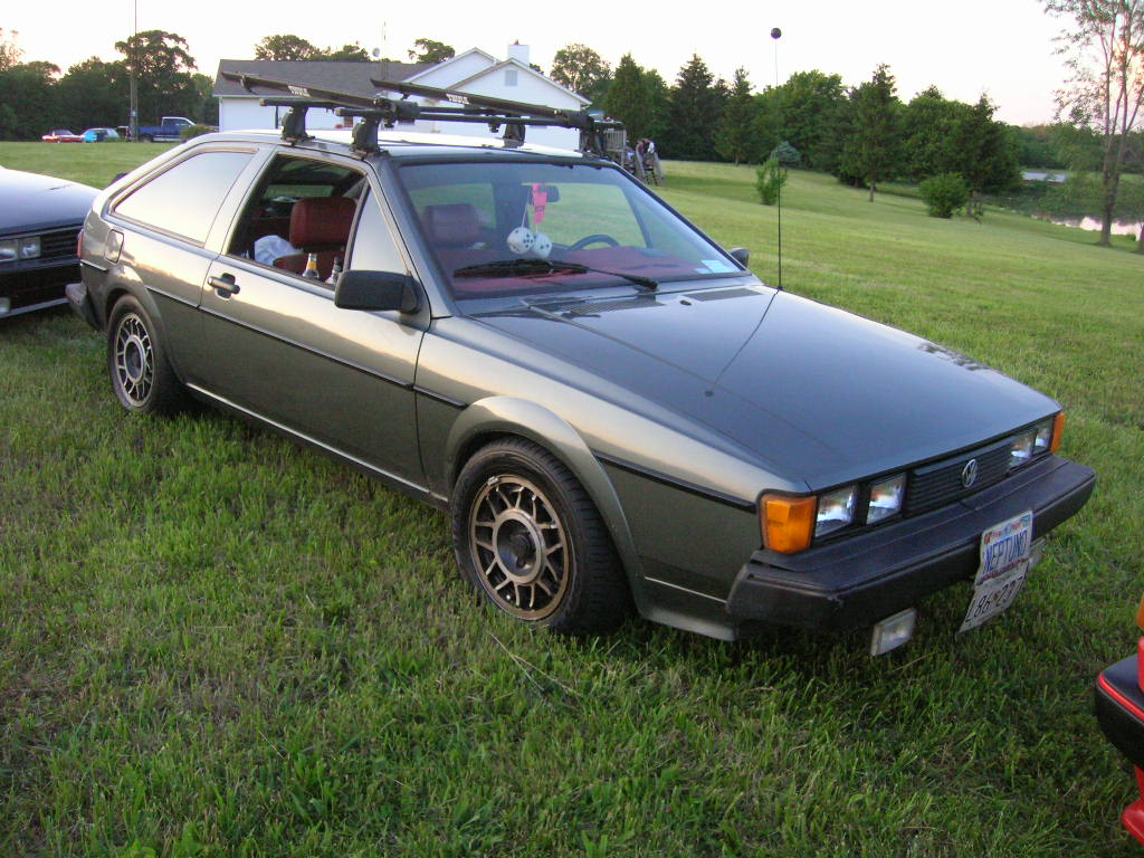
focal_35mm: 34
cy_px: 429
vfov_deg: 41.8
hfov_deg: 54.0
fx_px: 1124
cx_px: 572
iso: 200
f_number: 2.9
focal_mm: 5.7
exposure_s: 1/156
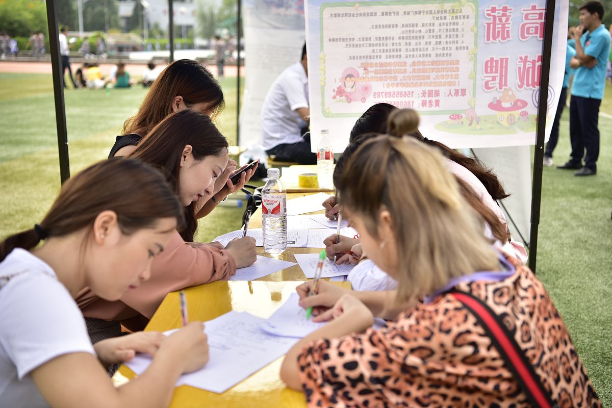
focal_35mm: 46
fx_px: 782
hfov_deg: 42.7
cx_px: 306
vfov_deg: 29.2
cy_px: 204
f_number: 2.8
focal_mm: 46
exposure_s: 1/500
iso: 100
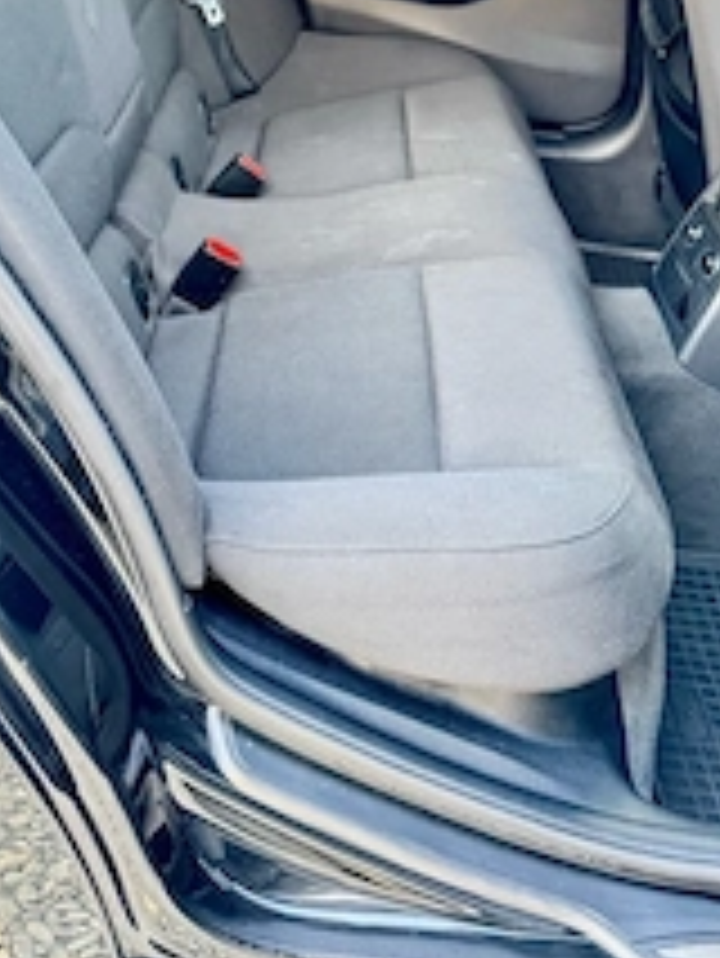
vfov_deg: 39.9
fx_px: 1247
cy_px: 157
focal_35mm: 45
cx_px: 270
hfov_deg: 32.1
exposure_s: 1/60
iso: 400
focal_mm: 6.76
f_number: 1.78
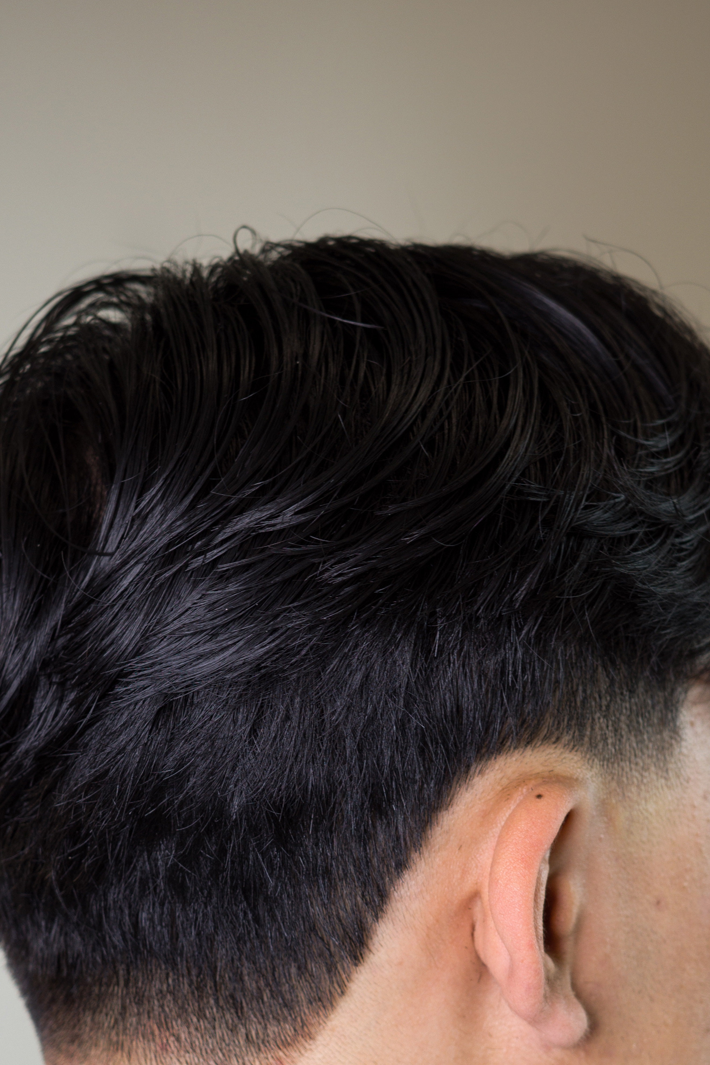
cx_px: 340
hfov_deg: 17.3
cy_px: 871
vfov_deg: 25.2
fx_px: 2337
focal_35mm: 79
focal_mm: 26
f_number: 2.8
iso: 100
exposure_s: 1/30
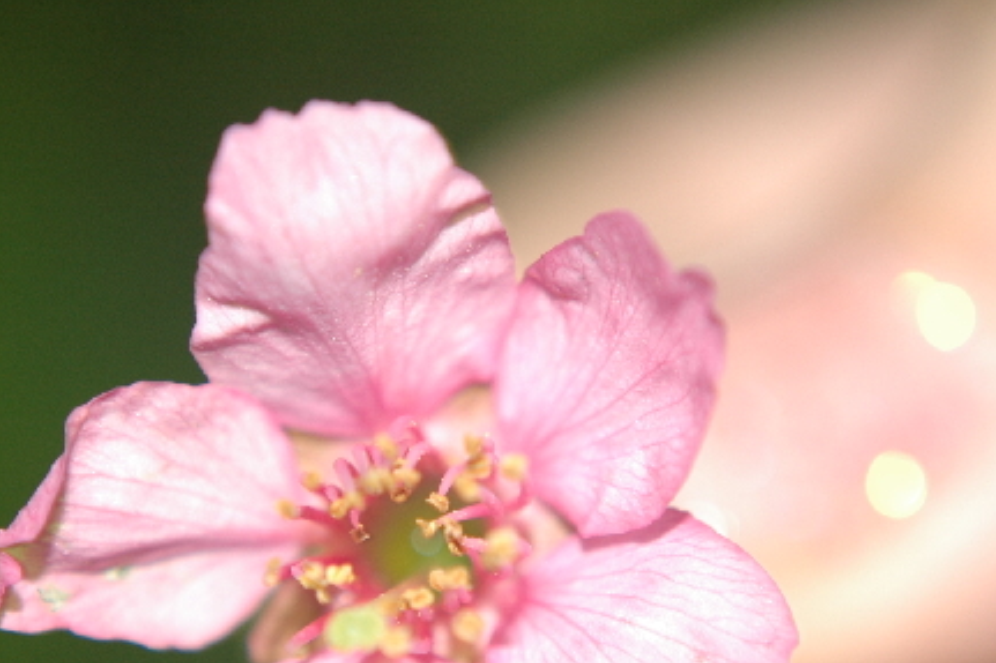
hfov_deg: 11.6
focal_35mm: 178
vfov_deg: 7.7
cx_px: 423
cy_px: 424
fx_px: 4923
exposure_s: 1/60
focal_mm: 80
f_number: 5.6
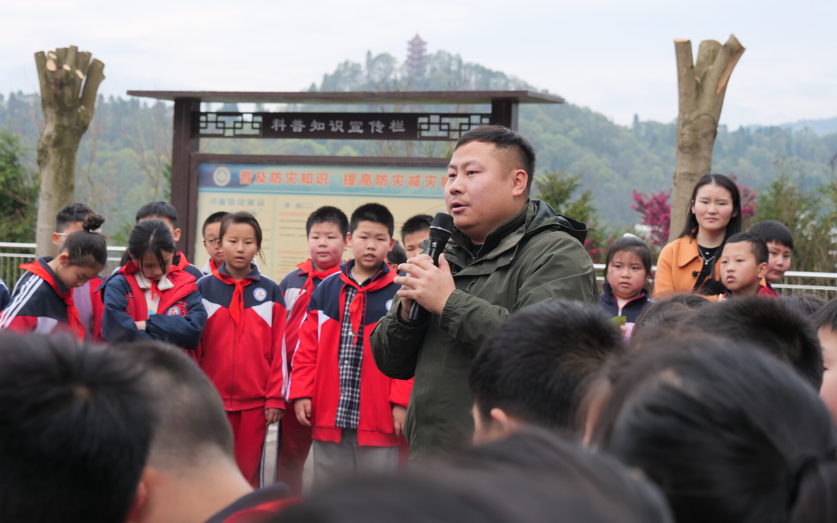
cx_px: 415
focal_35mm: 72
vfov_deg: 18.1
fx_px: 1642
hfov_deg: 28.6
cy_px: 246
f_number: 3.8
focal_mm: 34
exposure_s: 1/250
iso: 200
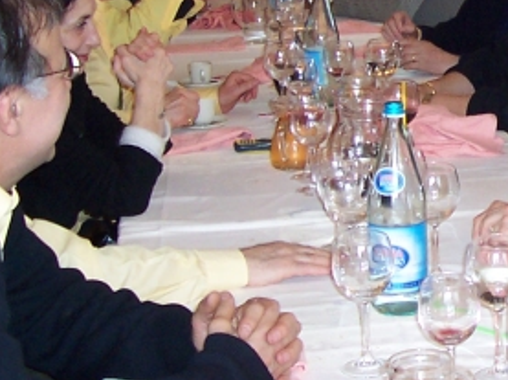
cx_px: 646
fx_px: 1568
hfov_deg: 17.4
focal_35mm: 107
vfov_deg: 13.7
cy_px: 73
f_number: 2.8
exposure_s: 1/60
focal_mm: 5.6
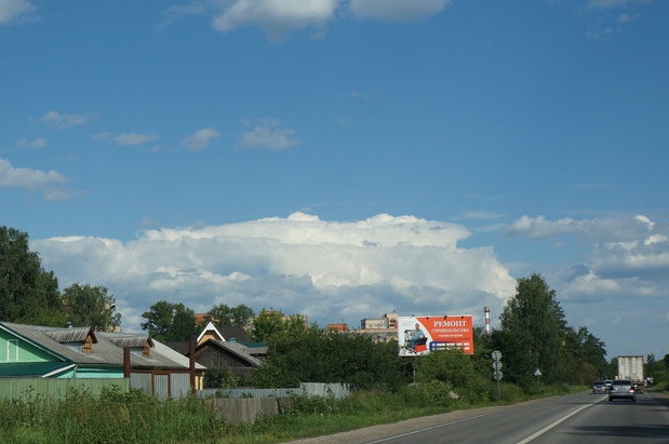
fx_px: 1108
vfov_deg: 22.6
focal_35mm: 60
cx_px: 214
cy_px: 272
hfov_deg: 33.3
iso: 400
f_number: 9
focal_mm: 29
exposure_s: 1/1250
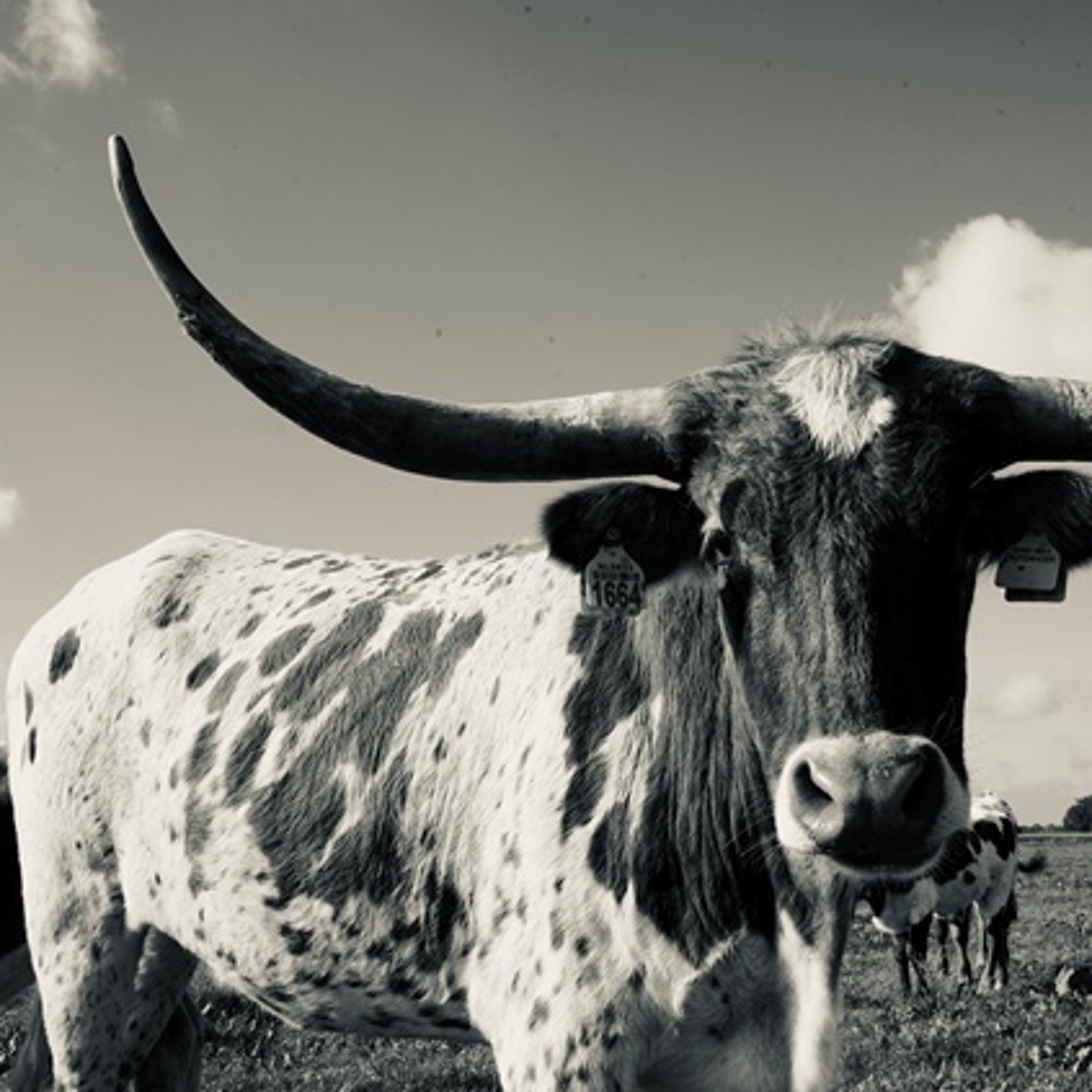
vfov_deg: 46.0
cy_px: 546
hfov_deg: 44.7
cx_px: 798
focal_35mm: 36
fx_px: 1285
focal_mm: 28
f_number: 22
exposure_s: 1/80
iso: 400
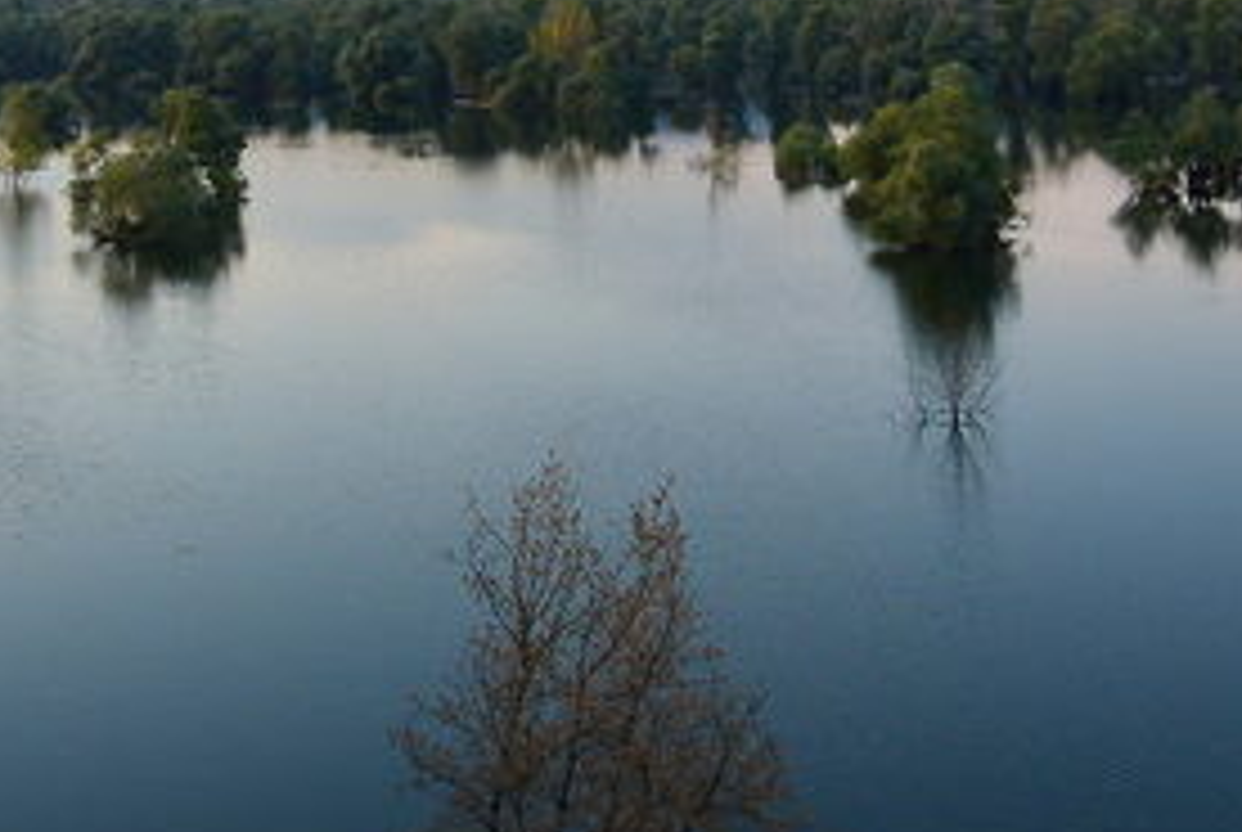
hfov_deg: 31.6
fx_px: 2177
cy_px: 74
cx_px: 436
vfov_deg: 21.2
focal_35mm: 63
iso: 125
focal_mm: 11
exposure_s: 1/250
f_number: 4
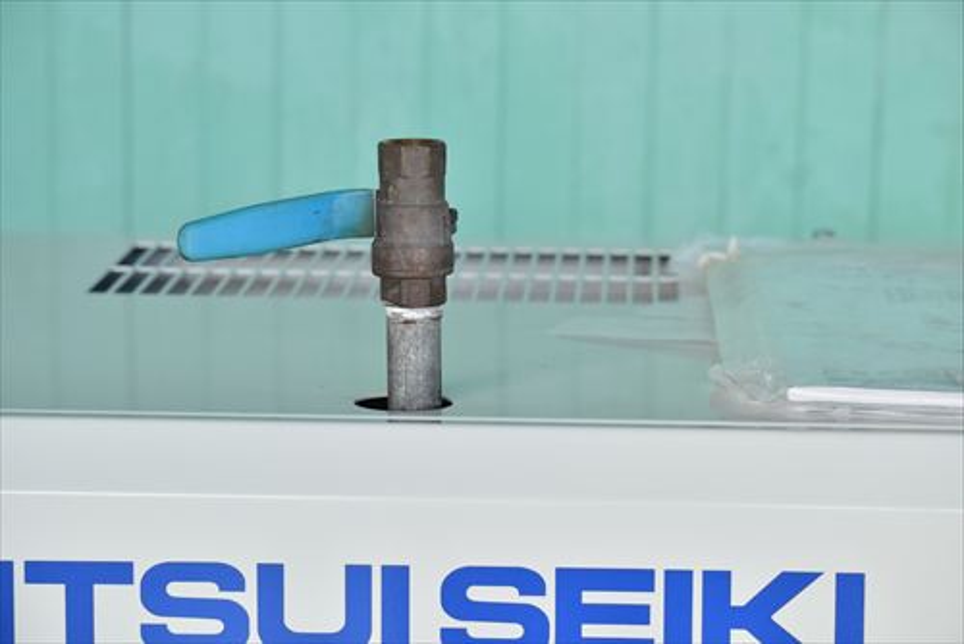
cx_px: 482
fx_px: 2492
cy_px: 322
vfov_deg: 14.7
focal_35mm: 93
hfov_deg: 21.9
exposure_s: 1/800
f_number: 6.3
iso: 1250
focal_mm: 62
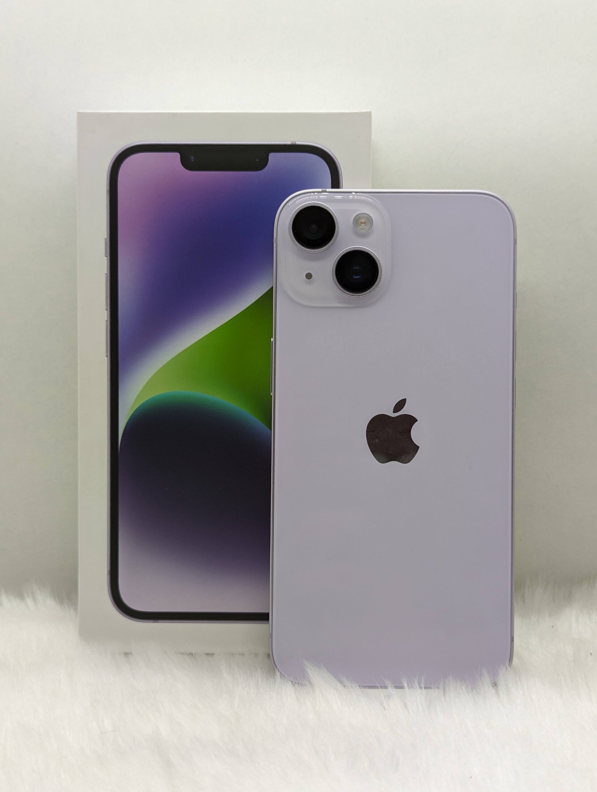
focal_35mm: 48
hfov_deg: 30.3
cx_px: 298
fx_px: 1101
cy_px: 396
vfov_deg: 39.6
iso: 54
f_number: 1.85
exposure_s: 1/99.9
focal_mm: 6.81
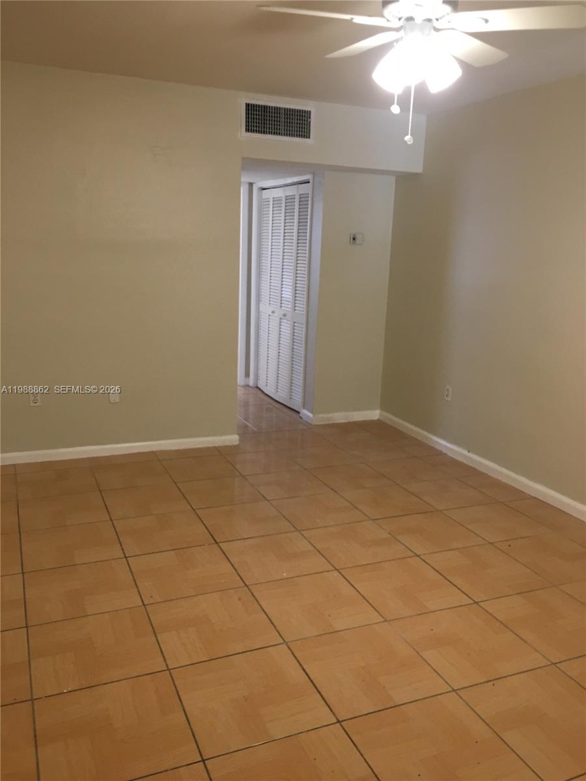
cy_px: 390
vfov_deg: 61.7
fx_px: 655
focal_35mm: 29
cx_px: 293
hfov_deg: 48.2
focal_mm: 4.15
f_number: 2.2
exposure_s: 1/30
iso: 80
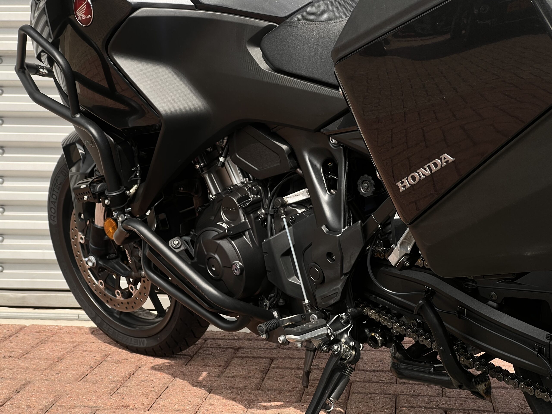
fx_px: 1228
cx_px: 276
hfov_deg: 25.3
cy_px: 207
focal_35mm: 77
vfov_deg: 19.1
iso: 32
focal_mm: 9
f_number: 2.8
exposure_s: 1/263
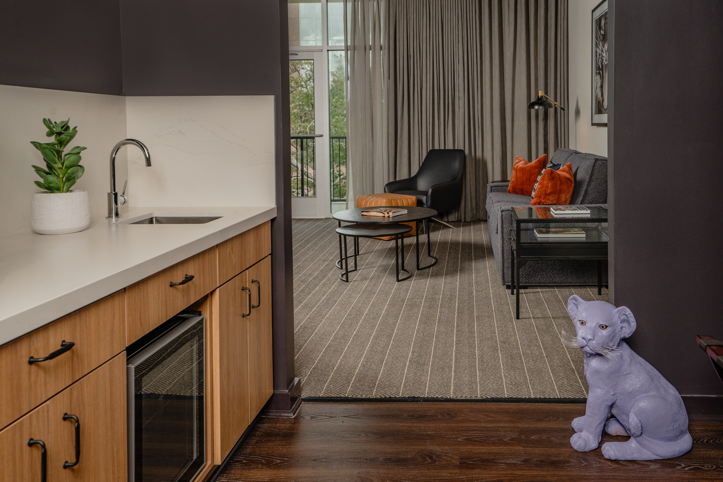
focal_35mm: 33
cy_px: 241
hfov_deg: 57.2
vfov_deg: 40.0
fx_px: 663
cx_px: 362
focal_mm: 33
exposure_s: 1/125
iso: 400
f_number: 8
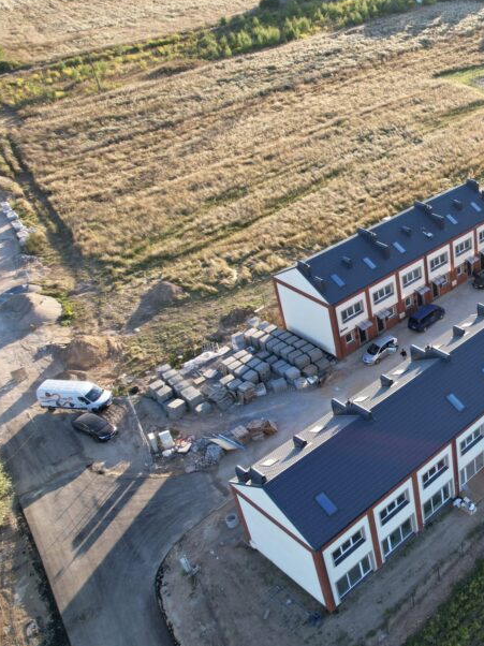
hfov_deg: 34.5
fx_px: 672
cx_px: 527
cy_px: 290
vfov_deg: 51.3
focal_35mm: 36
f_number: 2.8
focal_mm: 8.38
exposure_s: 1/320
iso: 120
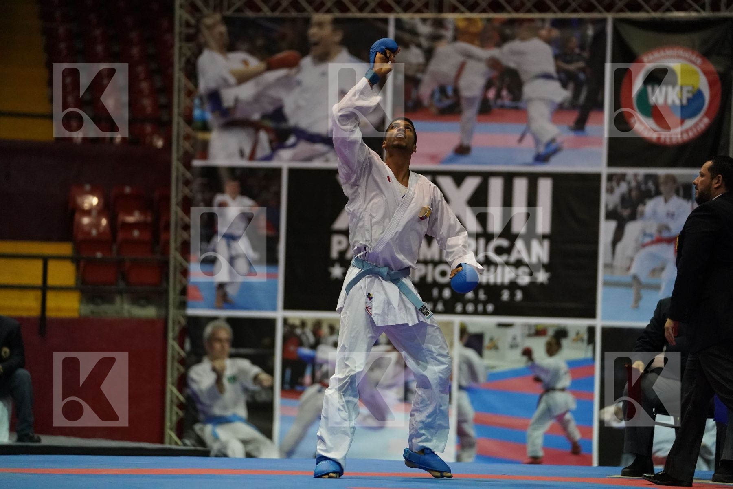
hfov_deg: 13.9
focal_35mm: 148
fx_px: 3013
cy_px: 244
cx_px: 366
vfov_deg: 9.3
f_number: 2.8
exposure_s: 1/800
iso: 6400
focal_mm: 148
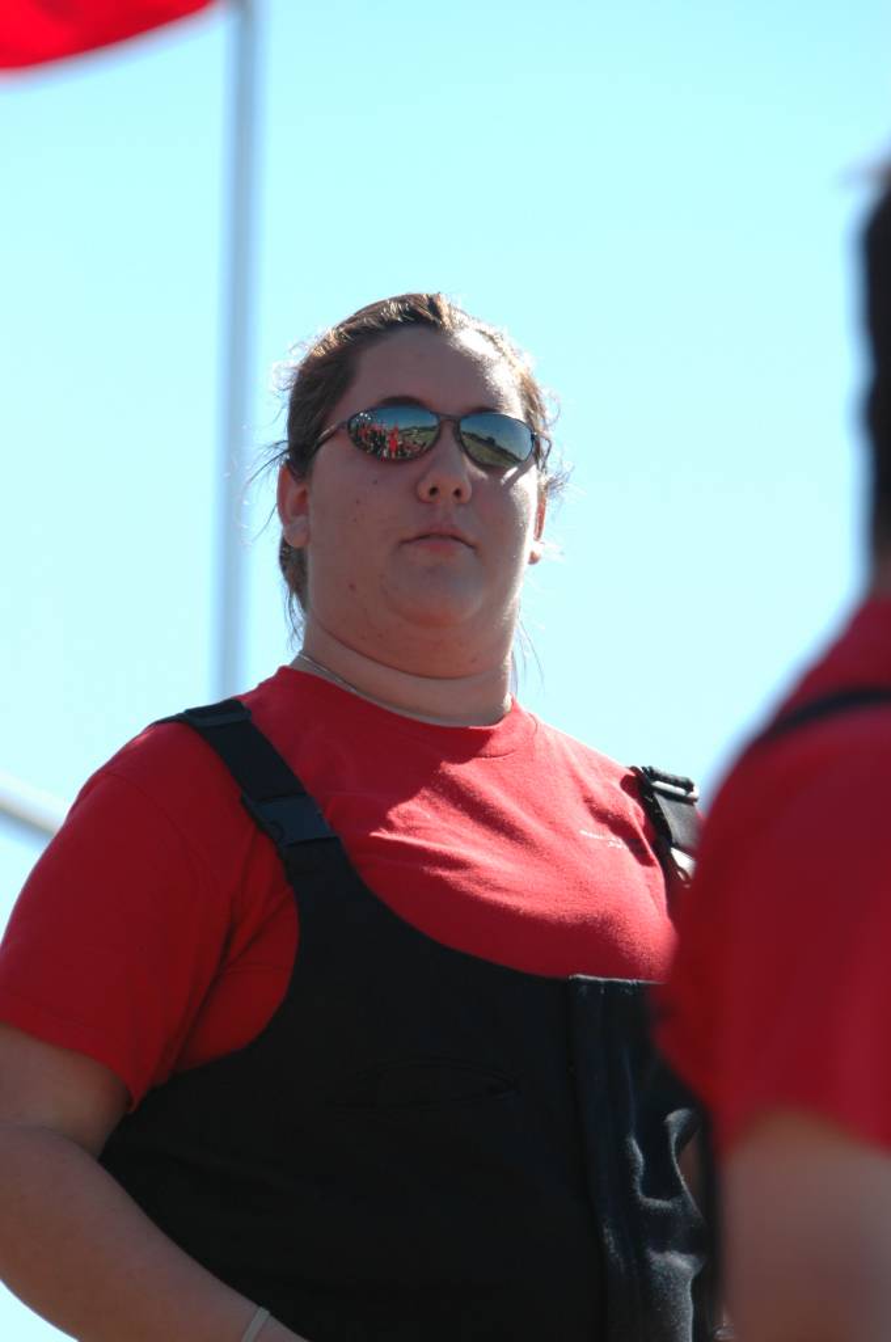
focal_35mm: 375
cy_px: 671
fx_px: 13959
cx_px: 446
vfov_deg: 5.5
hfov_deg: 3.7
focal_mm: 250
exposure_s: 1/500
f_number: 5.6
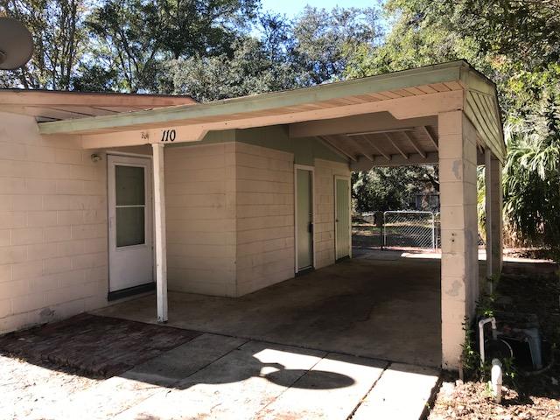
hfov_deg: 63.4
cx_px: 280
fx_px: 453
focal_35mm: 28
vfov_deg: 49.7
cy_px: 210
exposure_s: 1/409
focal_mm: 3.99
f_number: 1.8
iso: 20
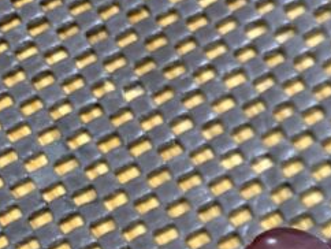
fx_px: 1053
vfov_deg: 12.5
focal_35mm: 110
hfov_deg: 14.4
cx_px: 688
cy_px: 419
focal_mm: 5.96
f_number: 1.6
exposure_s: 1/60
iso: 400
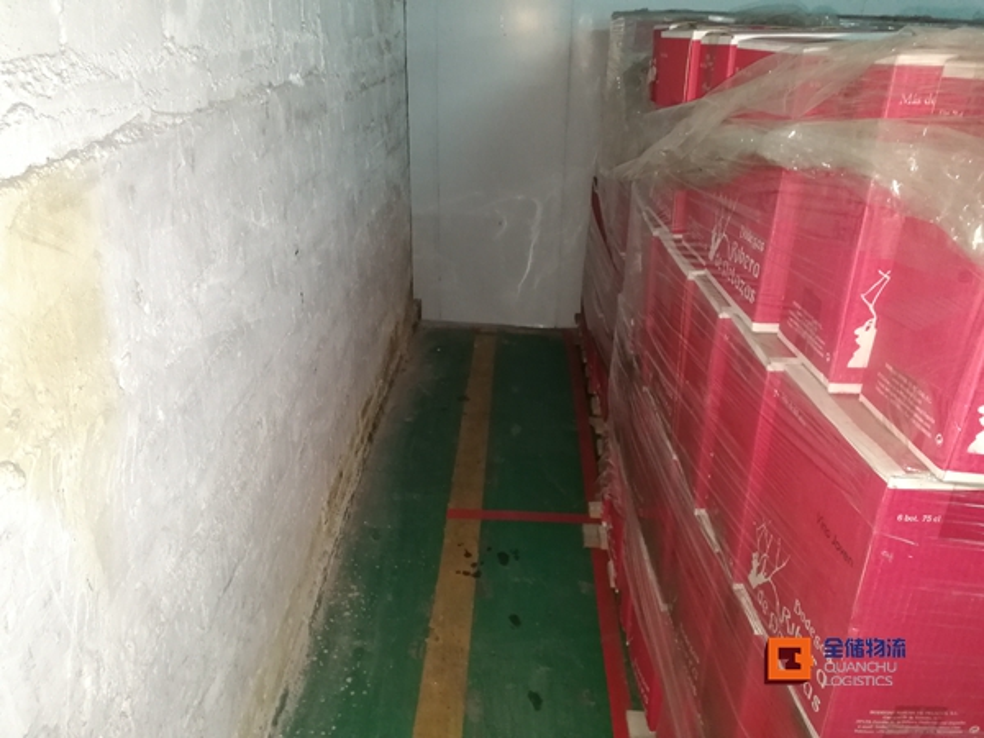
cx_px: 492
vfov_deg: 51.4
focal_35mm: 27
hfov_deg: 65.3
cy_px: 369
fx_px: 768
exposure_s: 1/20
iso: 500
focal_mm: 3.95
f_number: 2.2
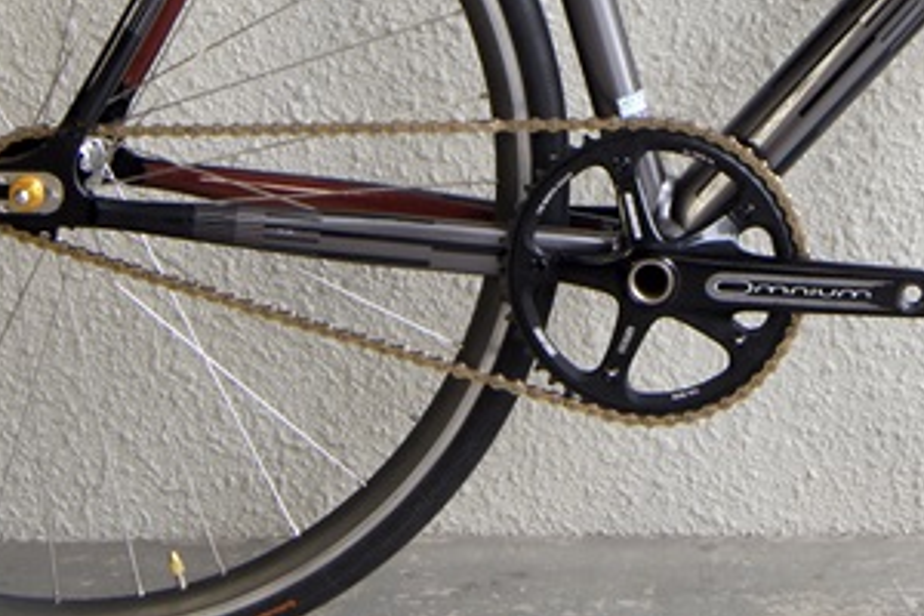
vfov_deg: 13.3
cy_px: -188
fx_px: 2541
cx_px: 748
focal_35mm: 99
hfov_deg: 20.4
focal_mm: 22
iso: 100
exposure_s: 1/80
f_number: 4
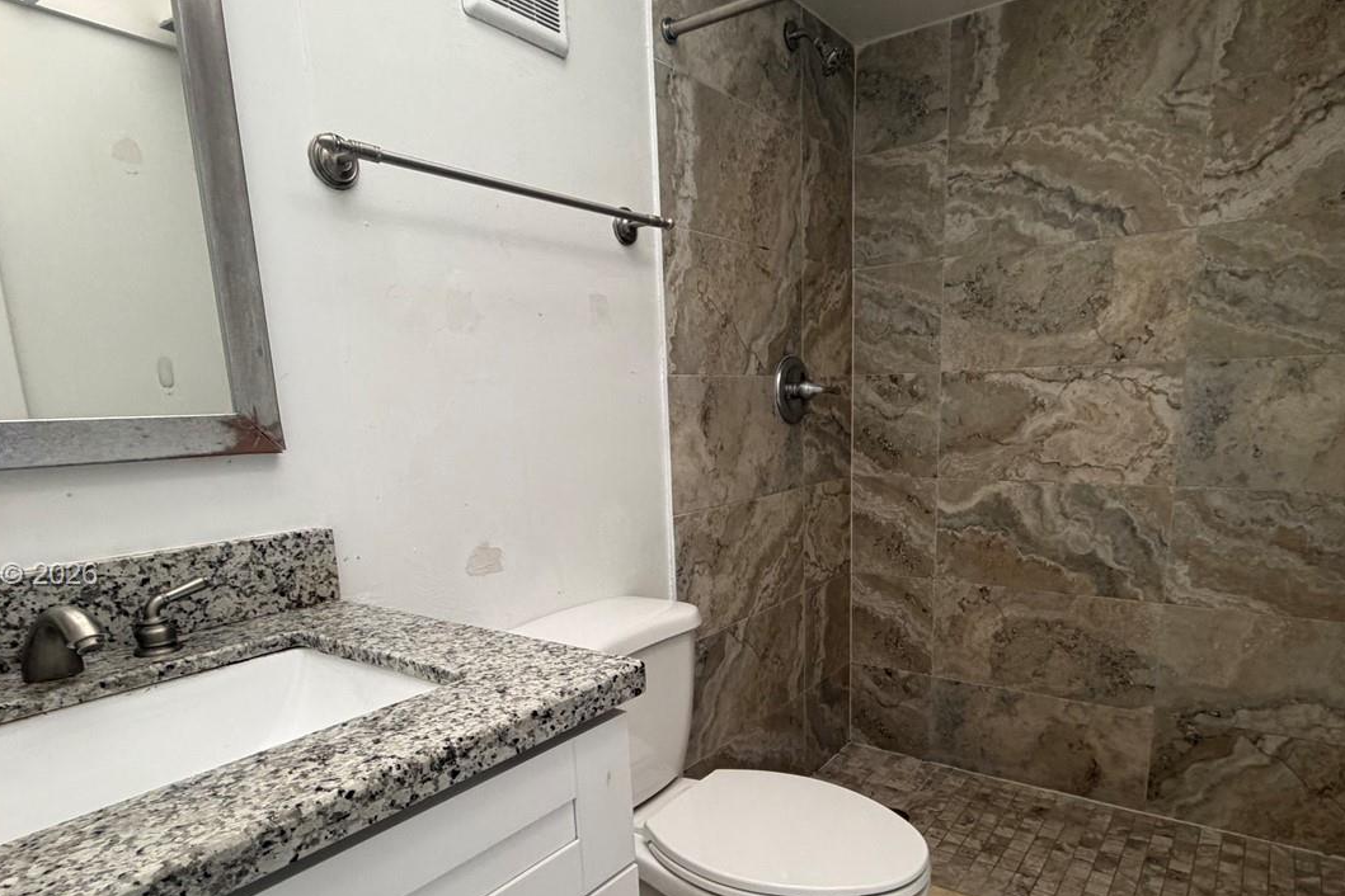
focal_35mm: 22
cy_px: 576
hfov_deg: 78.5
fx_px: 822
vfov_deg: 56.3
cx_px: 719
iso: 320
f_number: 2.2
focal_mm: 2.22
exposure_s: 1/120
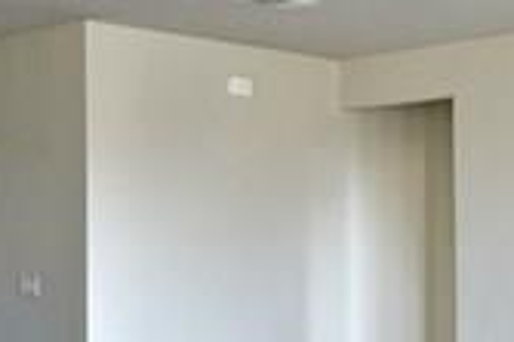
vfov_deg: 14.9
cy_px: 253
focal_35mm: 91
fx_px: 1298
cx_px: 174
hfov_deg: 22.3
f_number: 4
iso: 560
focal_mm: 14
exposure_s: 1/60
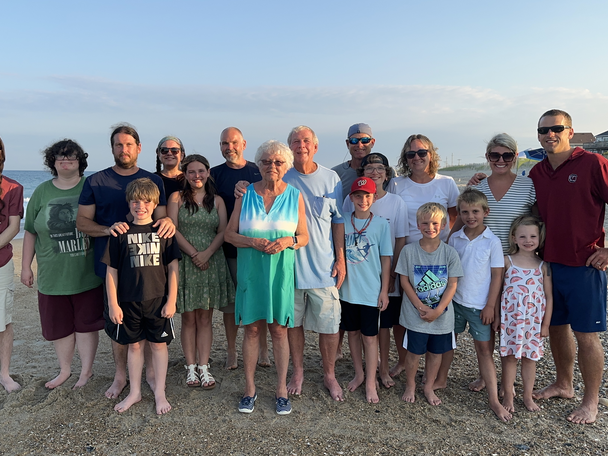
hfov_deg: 59.8
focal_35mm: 30
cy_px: 216
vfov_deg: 46.8
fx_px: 527
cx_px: 270
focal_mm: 6.86
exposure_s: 1/1664
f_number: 1.78
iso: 80
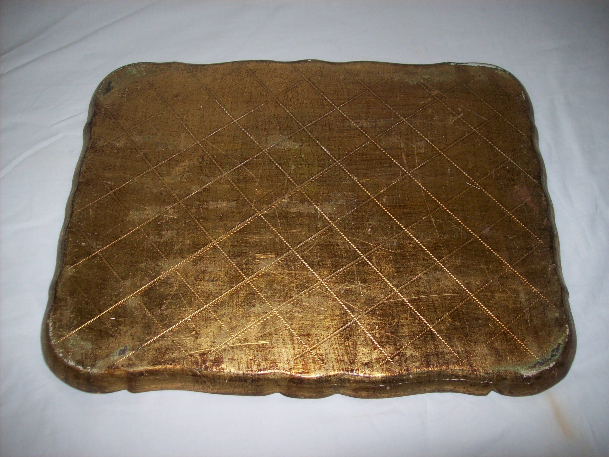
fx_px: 633
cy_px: 228
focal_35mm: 36
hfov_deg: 51.4
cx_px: 304
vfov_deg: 39.6
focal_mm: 6
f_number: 2.7
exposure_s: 1/64
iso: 80
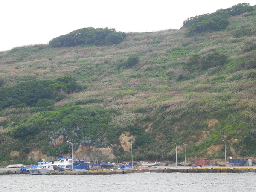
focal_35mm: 112
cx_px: 122
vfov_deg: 13.2
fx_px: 828
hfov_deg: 17.6
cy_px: 95
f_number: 4.5
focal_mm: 22.5
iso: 100
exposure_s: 1/414
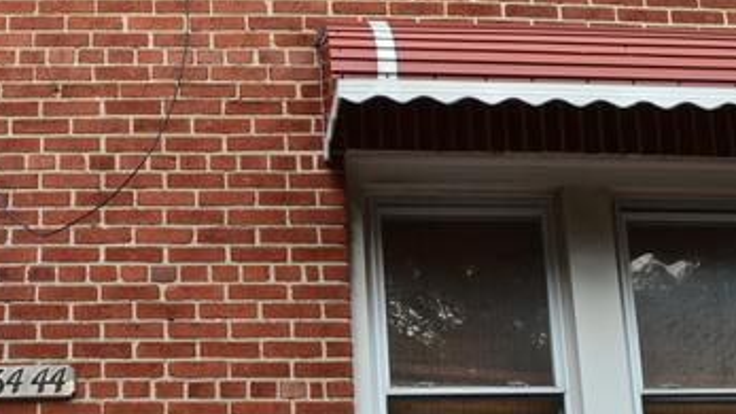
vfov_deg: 17.7
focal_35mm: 65
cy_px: 488
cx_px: 242
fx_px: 1268
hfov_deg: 32.1
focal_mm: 18
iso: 200
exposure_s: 1/100
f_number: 11
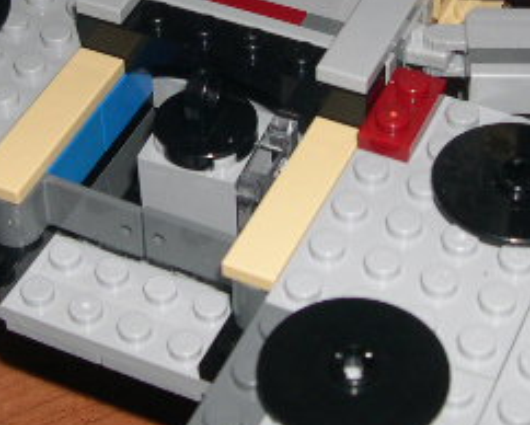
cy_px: 20
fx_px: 1538
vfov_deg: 15.5
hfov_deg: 19.5
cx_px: 184
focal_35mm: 98
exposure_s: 1/60
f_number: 7.6
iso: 100
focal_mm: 8
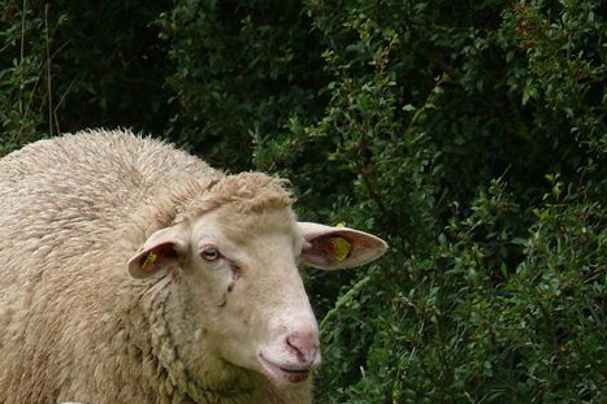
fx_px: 16130
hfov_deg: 2.2
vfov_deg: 1.4
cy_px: 387
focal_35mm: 957
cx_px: 143
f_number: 5
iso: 100
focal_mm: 79.7
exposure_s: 1/200
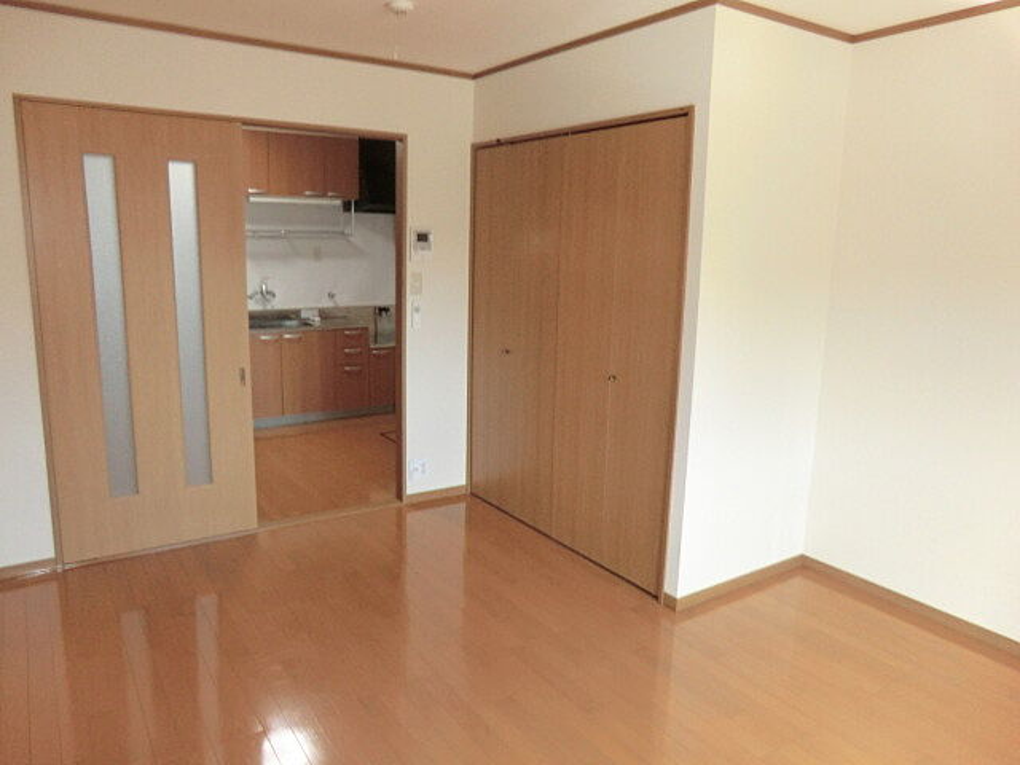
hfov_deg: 71.6
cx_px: 510
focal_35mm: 24
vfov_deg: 56.8
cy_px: 382
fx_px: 707
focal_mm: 4.3
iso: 250
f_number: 3.2
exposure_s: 1/60
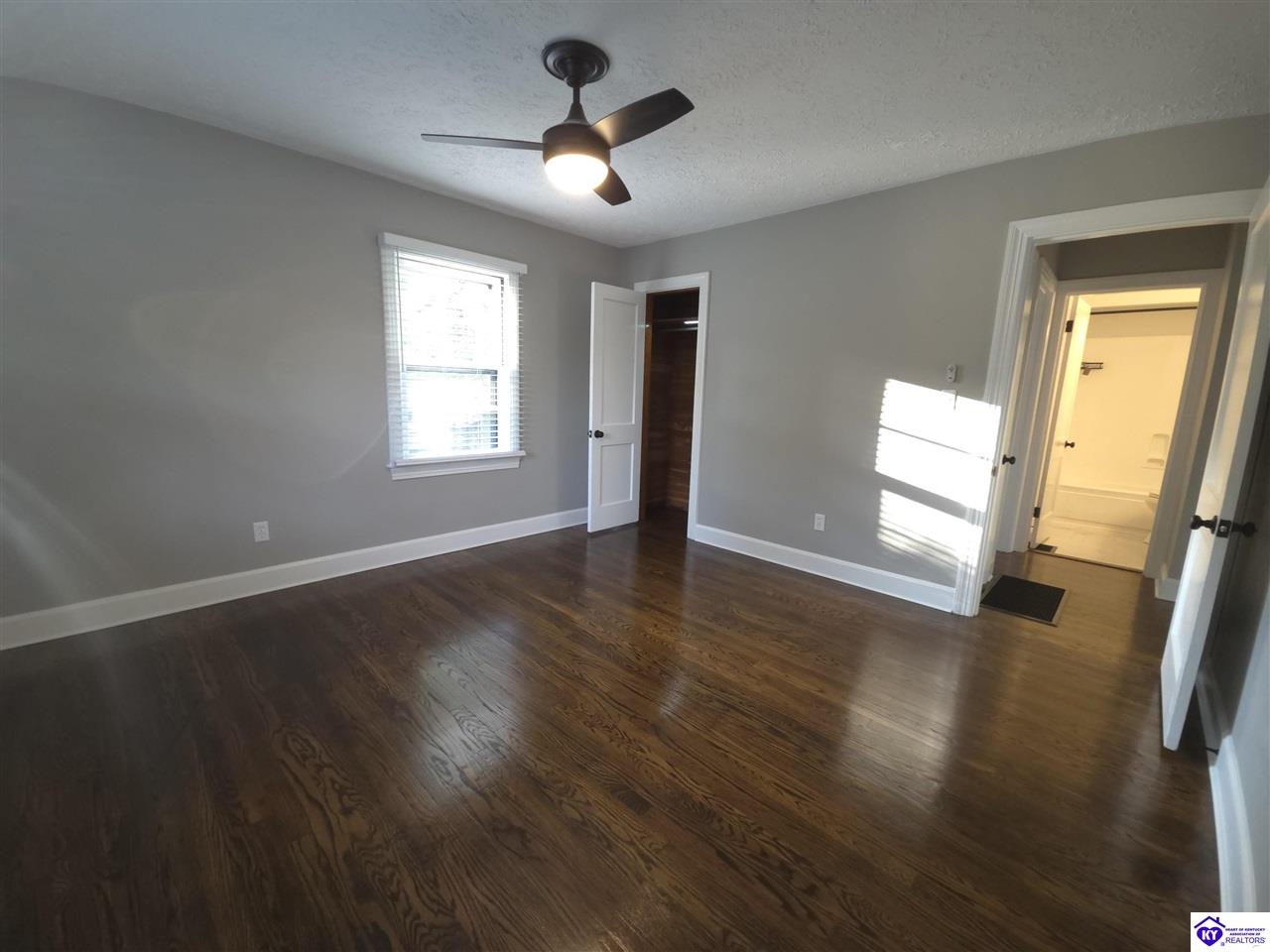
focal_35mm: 13
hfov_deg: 106.2
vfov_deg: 89.9
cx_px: 635
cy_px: 476
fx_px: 477
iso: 200
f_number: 2.2
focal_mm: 2.2
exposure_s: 1/30
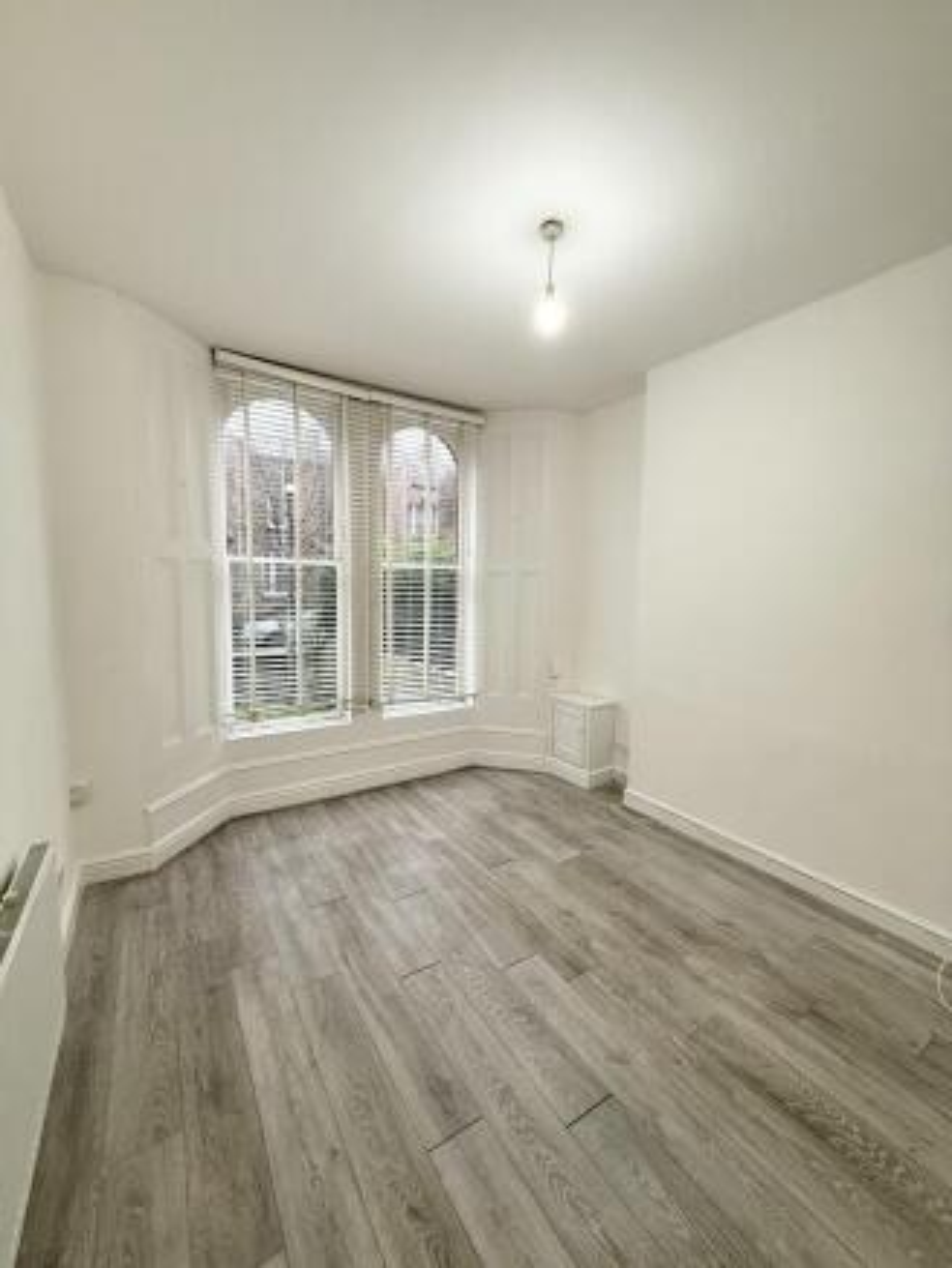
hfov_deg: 85.7
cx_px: 476
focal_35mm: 14
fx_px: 513
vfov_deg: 102.0
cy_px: 634
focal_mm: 2.22
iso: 200
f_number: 2.2
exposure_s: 1/50
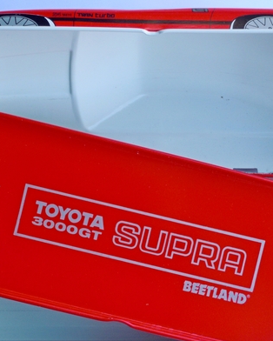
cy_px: 193
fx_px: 1312
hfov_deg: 11.9
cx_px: 128
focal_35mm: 130
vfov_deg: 14.8
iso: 140
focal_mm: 15.5
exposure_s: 1/60
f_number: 4.9
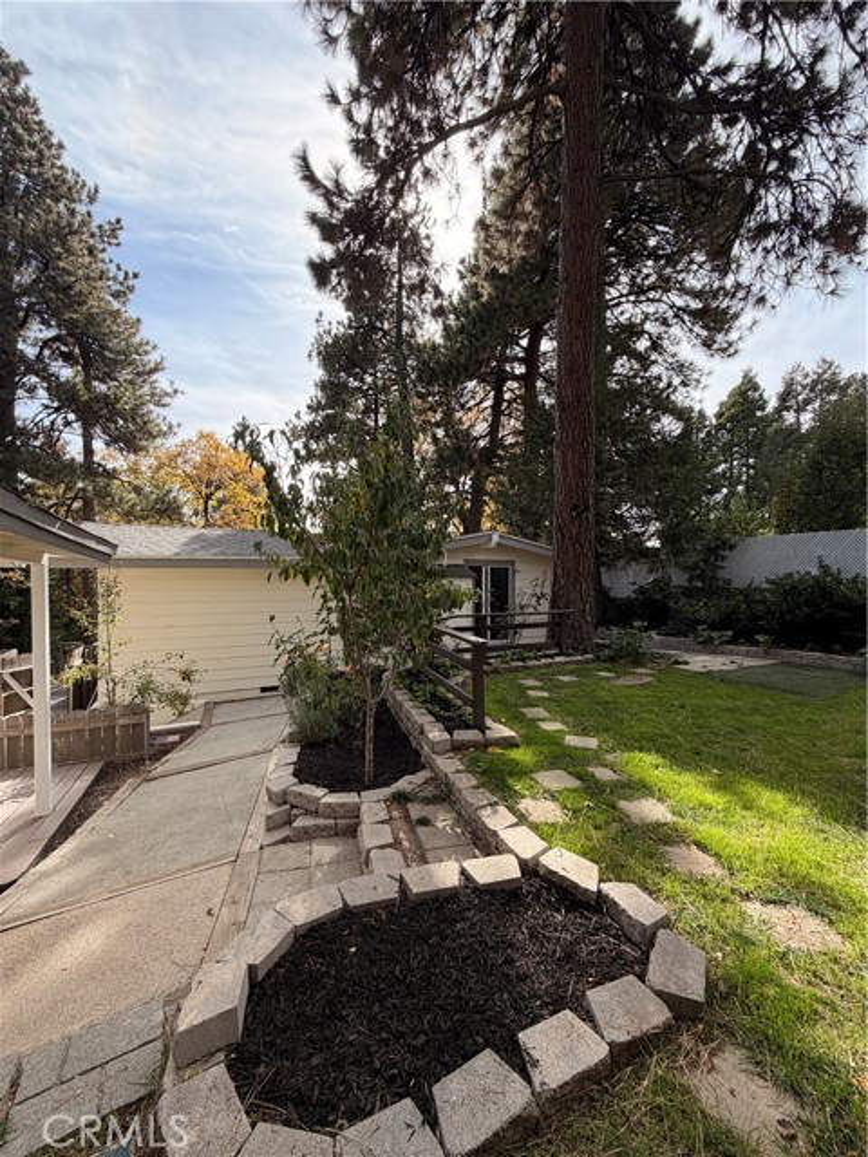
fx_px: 468
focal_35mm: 14
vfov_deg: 102.1
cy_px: 578
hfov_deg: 85.7
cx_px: 434
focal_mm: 2.22
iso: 40
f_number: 2.2
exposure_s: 1/554
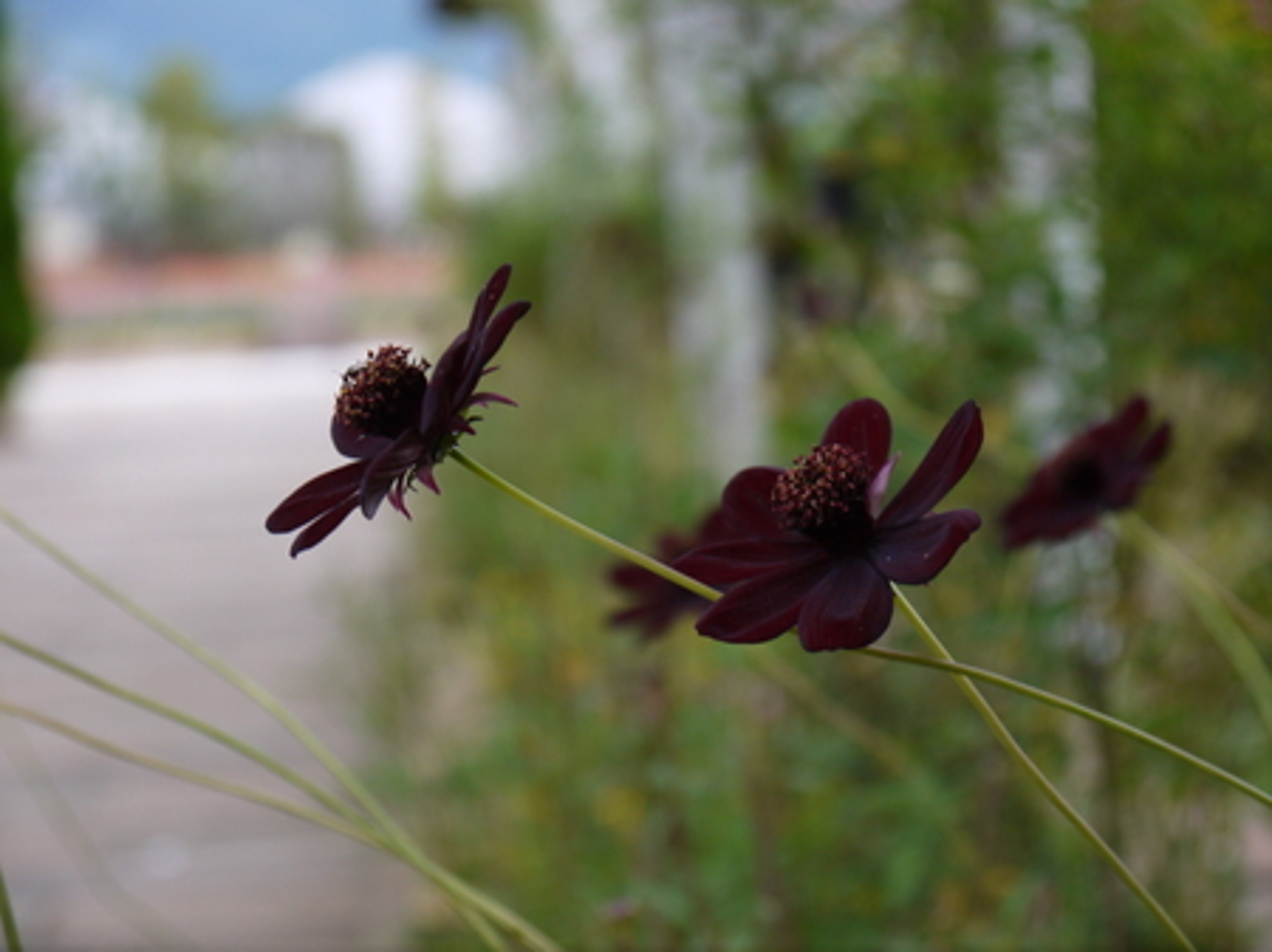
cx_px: 636
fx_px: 3085
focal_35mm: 84
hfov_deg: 23.3
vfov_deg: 17.6
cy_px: 476
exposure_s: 1/80
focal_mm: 42
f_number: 5.6
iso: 320
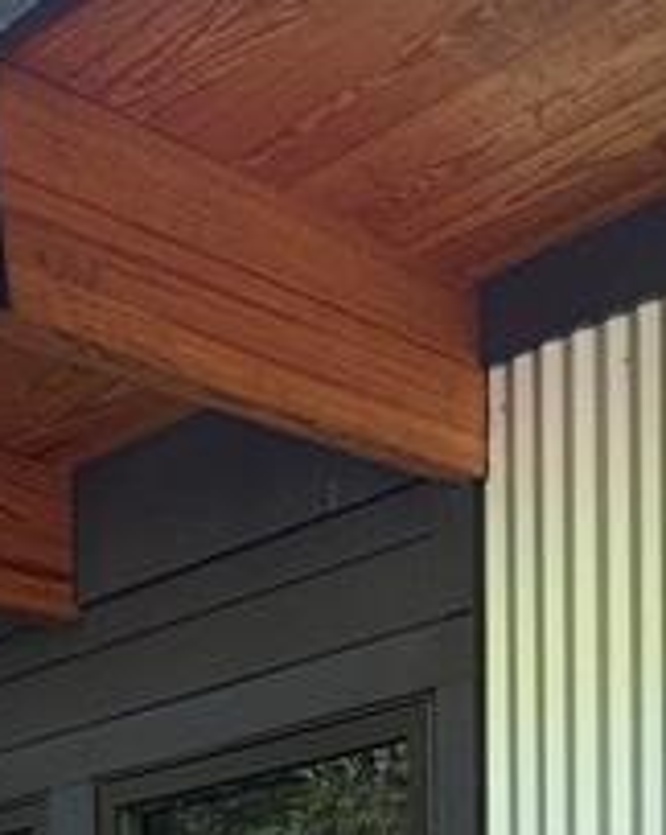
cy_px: 1246
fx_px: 1703
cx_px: 769
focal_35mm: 69
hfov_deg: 20.8
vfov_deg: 22.6
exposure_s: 1/99
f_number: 2.2
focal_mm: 2.22
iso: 50
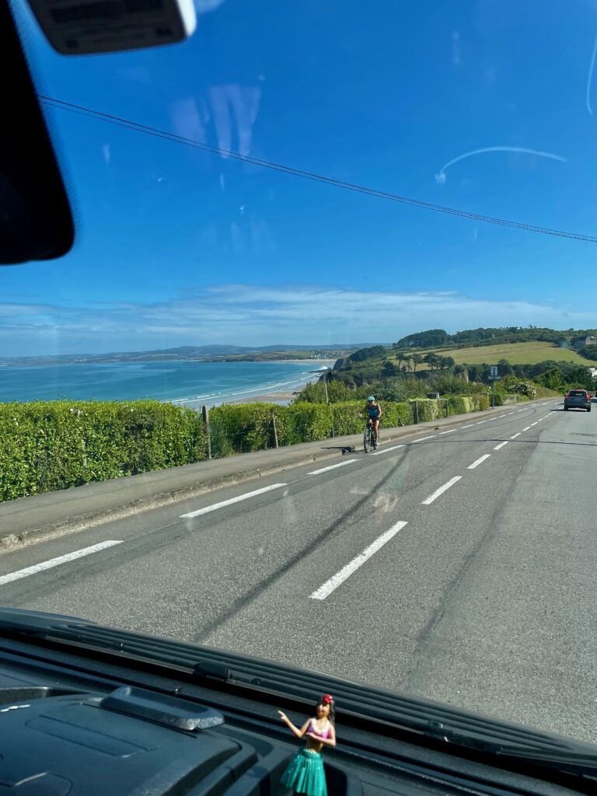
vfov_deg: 67.3
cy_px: 398
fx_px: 598
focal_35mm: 26
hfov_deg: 53.1
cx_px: 298
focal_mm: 4.2
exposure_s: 1/2681
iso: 32
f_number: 1.6
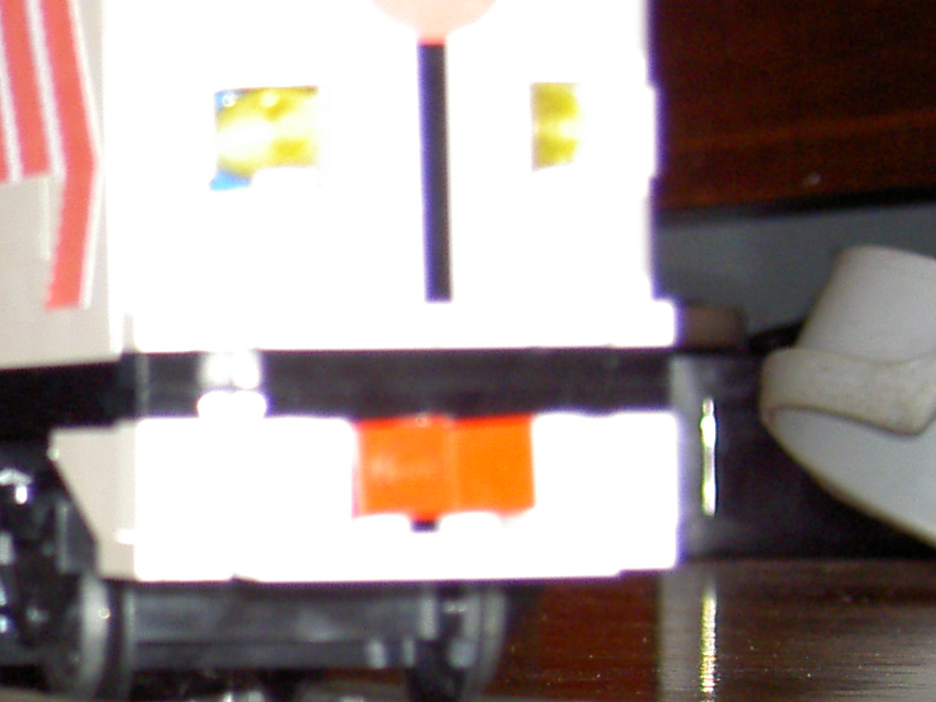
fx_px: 4894
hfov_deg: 10.4
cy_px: 528
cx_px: -584
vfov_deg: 8.2
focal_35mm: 181
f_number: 3.3
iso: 100
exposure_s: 1/60
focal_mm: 11.3
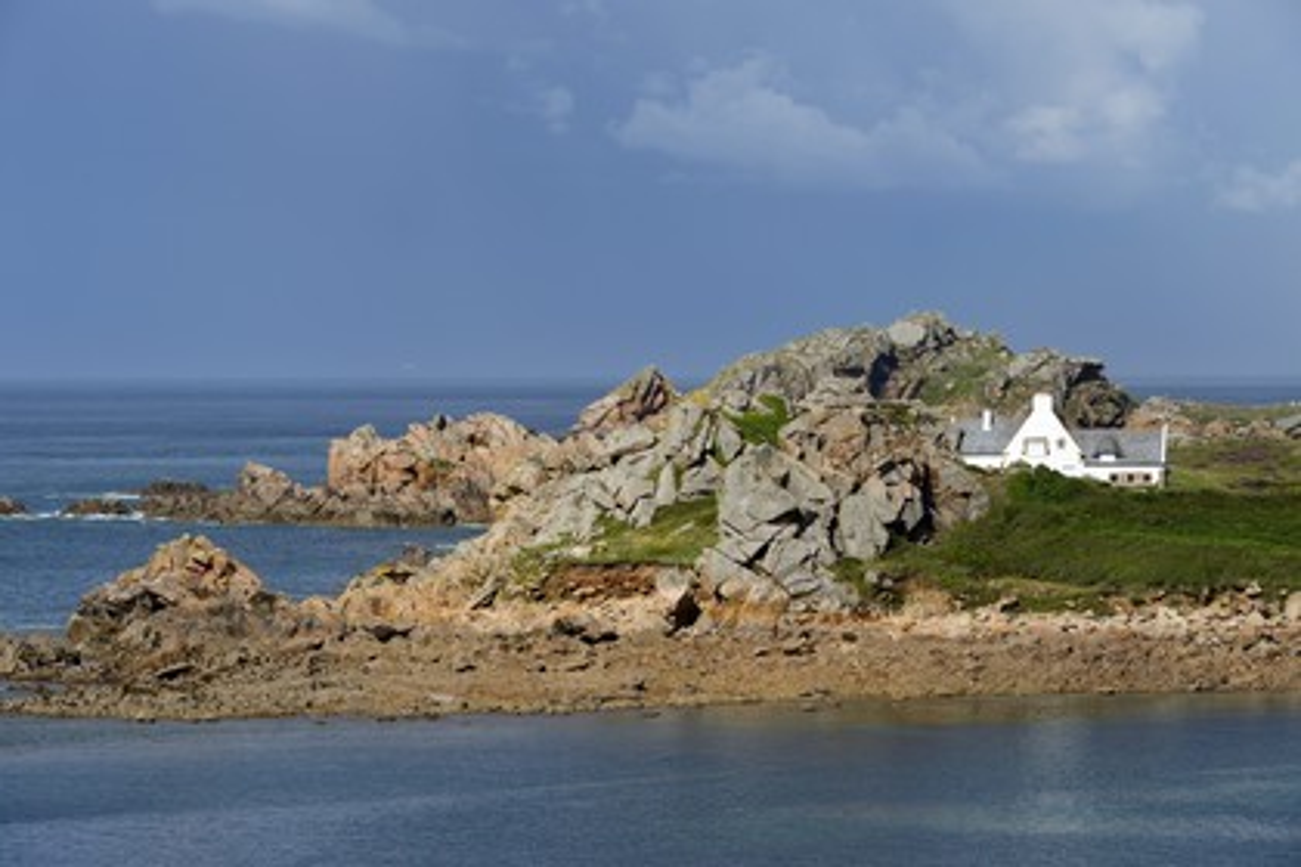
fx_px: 5782
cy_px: 434
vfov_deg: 8.6
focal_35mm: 160
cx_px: 650
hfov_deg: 12.8
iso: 200
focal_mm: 160
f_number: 13
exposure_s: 1/400
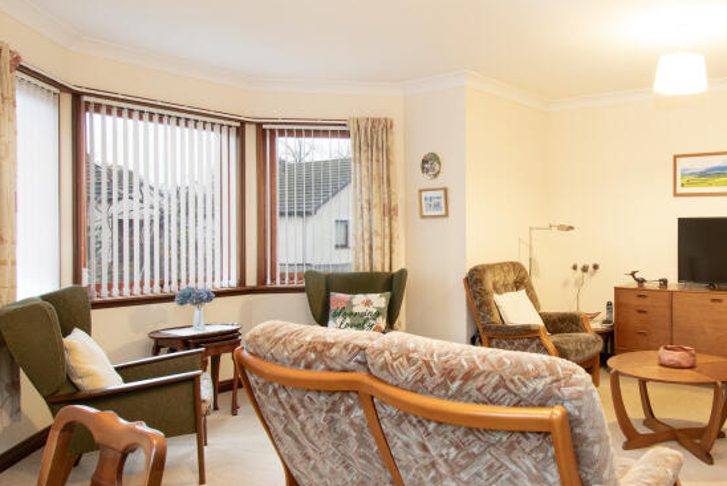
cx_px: 496
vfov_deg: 46.4
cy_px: 222
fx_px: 566
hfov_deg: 63.4
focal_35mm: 28
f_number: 8
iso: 320
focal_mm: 10
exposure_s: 1/2.5
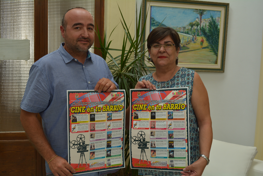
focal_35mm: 38
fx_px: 274
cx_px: 132
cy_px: 88
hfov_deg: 51.2
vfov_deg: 35.6
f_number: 5.6
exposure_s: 1/125
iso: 200
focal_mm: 25
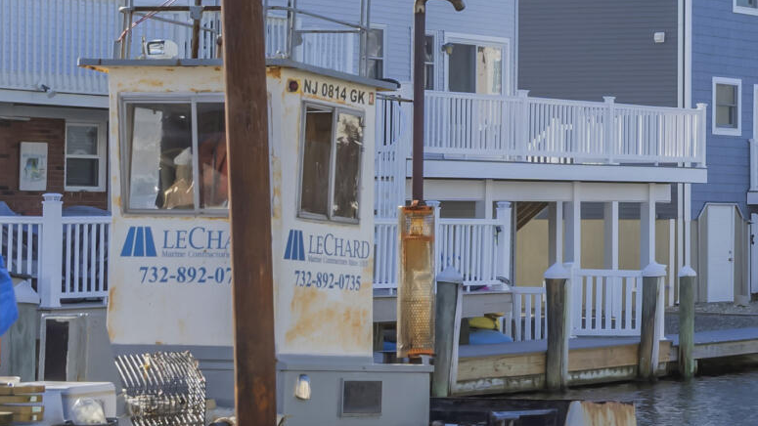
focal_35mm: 142
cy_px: 139
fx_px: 2854
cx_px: 1388
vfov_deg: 8.5
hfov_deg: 13.5
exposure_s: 1/125
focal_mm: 35
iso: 100
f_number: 8
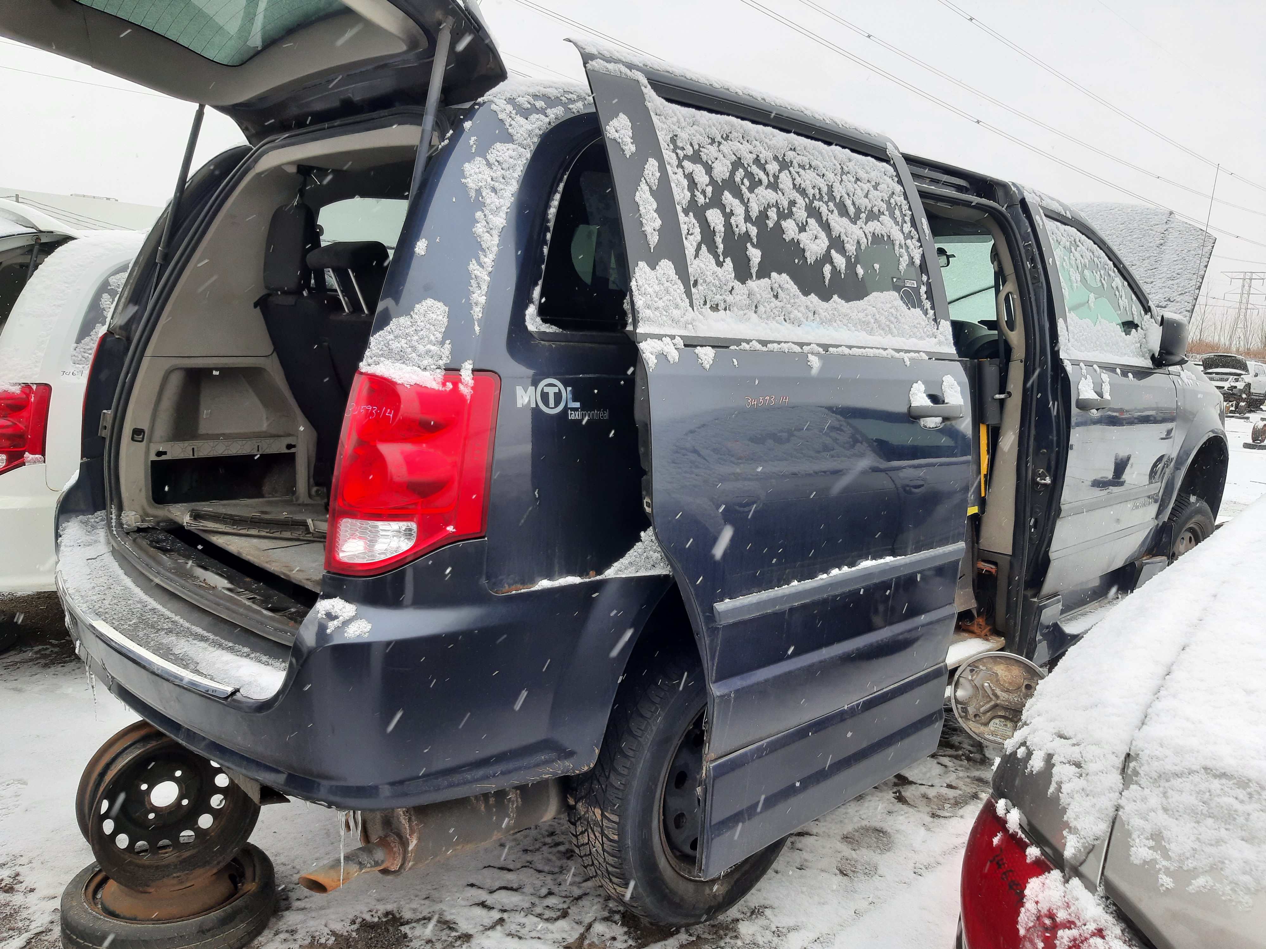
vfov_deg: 53.1
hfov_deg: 67.3
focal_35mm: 26
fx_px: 951
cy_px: 474
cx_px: 633
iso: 40
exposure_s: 1/202
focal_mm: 3.92
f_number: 1.7
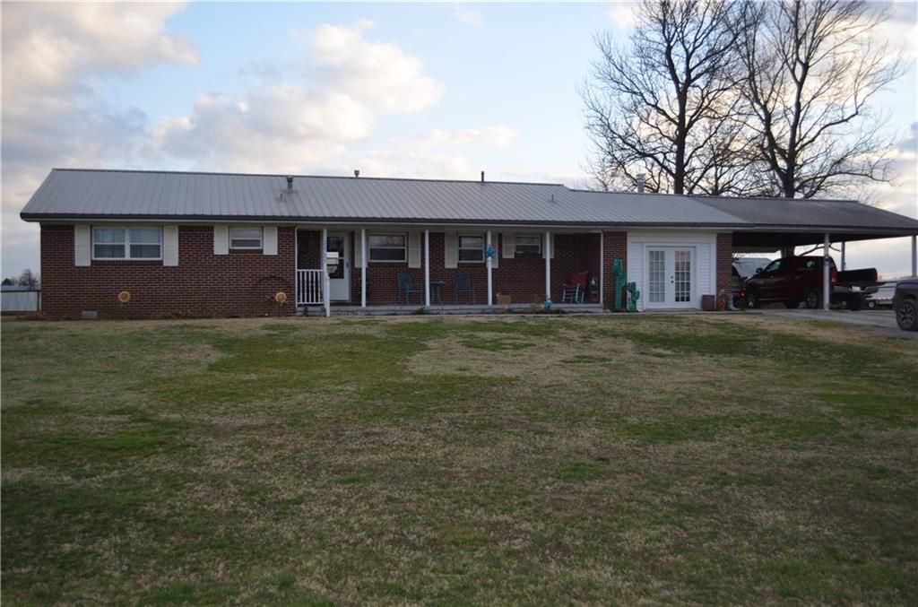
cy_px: 304
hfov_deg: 53.3
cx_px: 459
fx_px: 916
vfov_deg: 36.7
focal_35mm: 36
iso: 100
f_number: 4.5
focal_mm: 24
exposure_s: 1/200
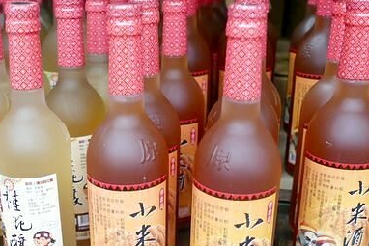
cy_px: 139
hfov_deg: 39.7
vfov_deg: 27.5
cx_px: 116
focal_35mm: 49
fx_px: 502
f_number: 1.7
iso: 200
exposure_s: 1/100
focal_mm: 10.9
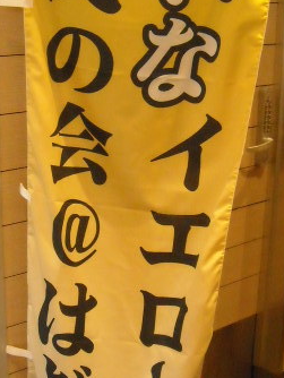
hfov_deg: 22.0
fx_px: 732
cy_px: 184
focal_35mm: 67
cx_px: 143
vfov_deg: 28.9
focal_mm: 5.7
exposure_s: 1/47
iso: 800
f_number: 2.8
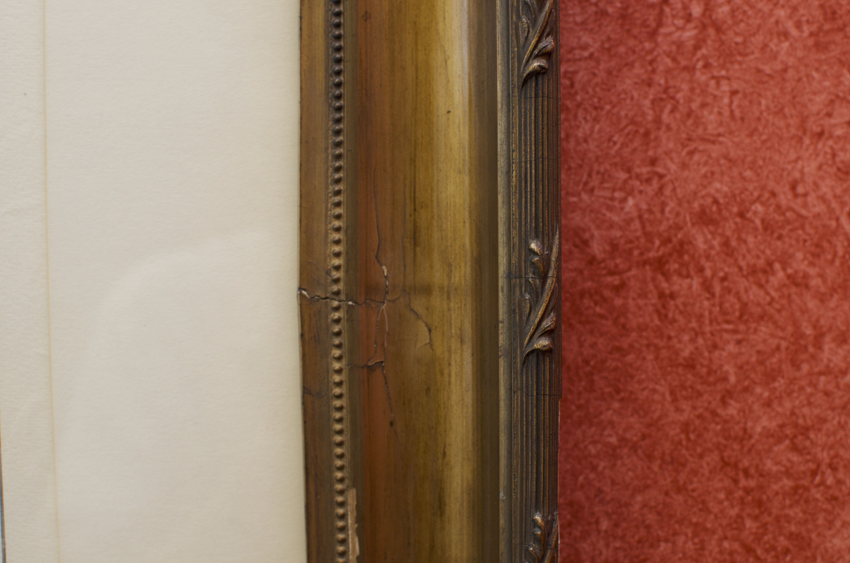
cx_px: 425
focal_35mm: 52
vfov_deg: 25.6
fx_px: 1237
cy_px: 282
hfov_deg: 37.9
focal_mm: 35
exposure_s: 1/125
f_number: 5.6
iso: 640
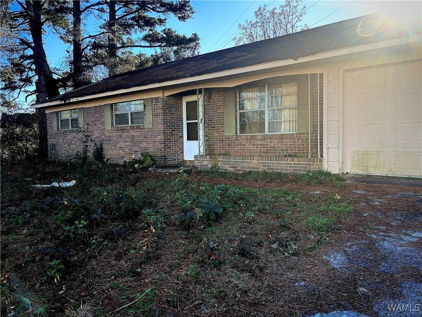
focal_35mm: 26
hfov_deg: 67.3
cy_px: 158
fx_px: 317
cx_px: 211
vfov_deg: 53.1
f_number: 1.6
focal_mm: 5.96
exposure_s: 1/477
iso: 50
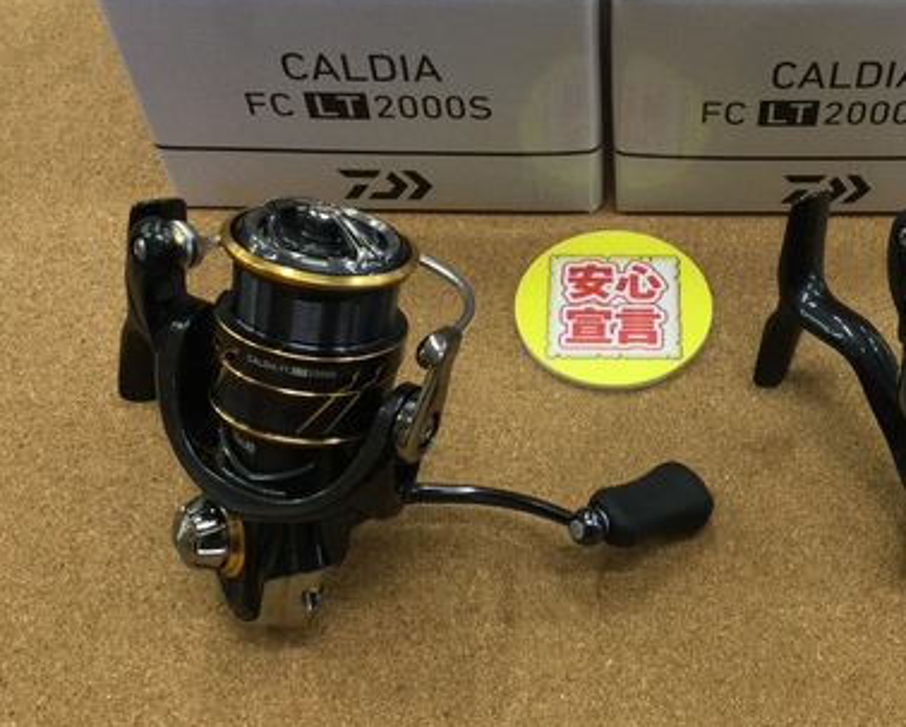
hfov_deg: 38.0
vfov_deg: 31.5
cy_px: 374
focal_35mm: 48
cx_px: 657
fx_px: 1288
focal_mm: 3.3
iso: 32
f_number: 2.4
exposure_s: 1/30
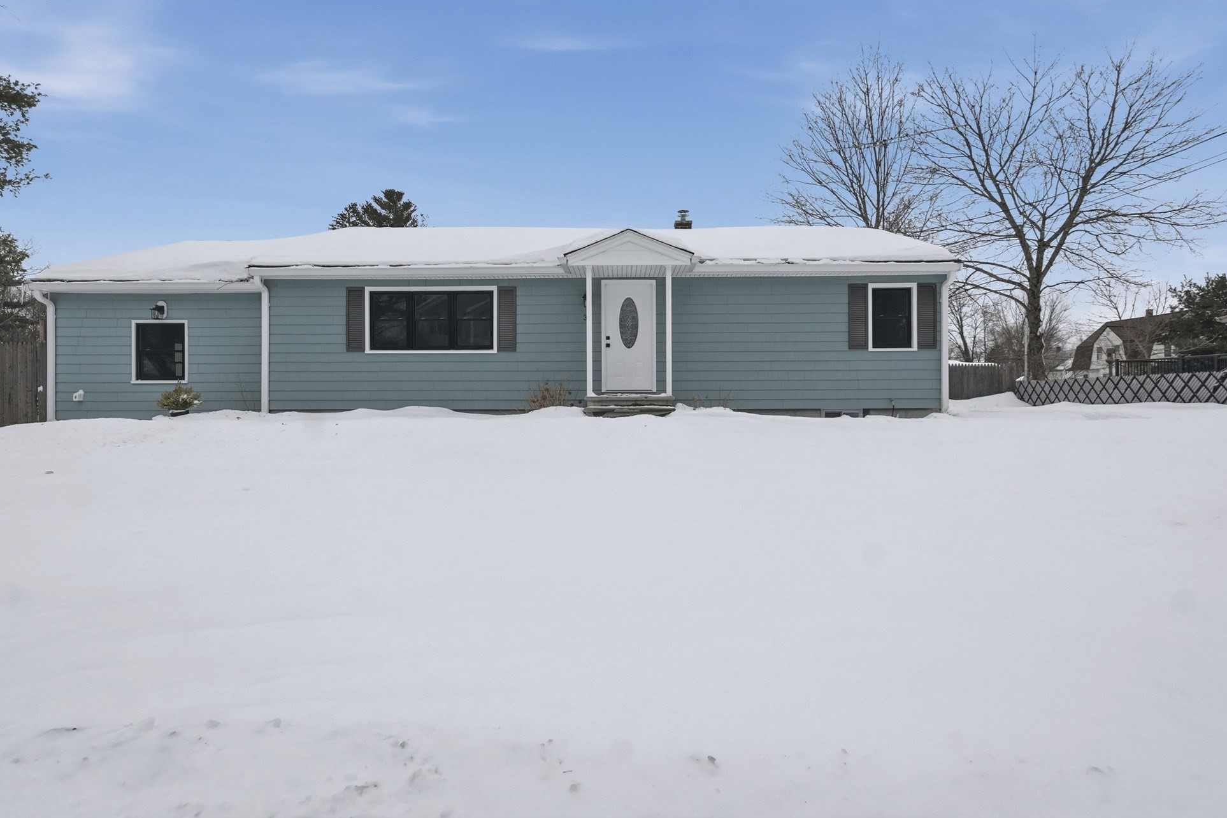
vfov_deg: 68.7
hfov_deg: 91.5
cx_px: 601
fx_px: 597
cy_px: 388
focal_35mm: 18
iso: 800
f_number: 7.1
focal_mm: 11
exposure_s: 1/4000
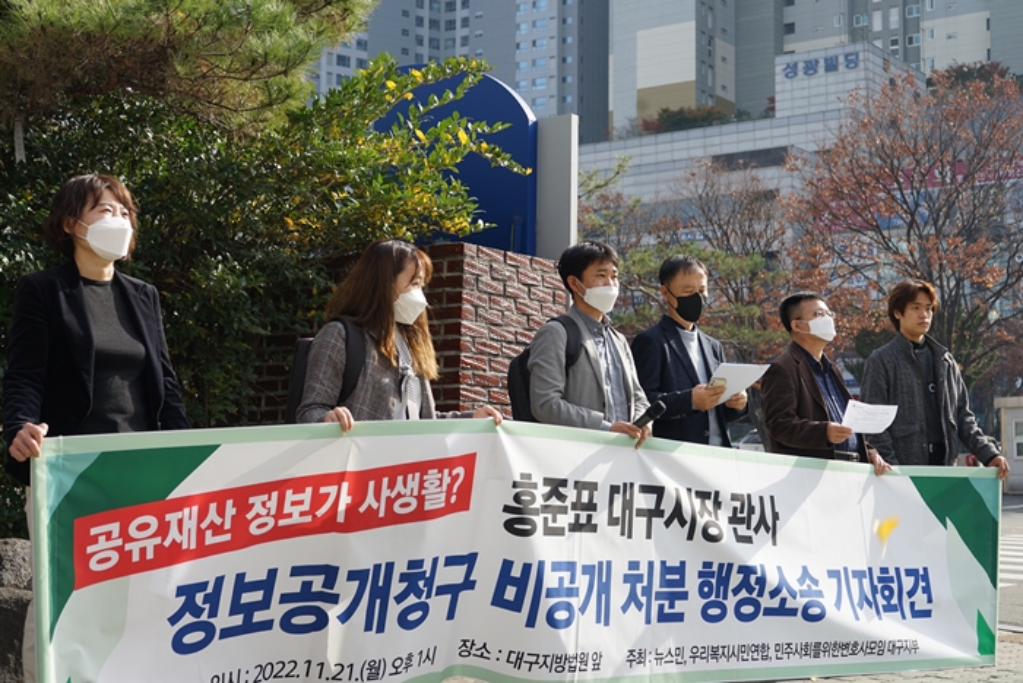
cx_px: 512
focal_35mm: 60
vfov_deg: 22.6
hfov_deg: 33.4
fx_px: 1705
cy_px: 342
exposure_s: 1/200
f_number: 6.3
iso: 100
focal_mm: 60
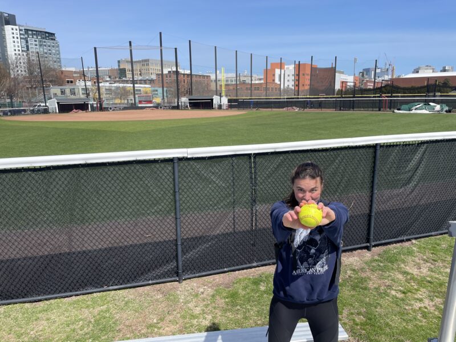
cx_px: 228
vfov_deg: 53.1
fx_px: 343
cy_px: 171
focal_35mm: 26
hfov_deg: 67.3
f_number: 1.6
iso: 32
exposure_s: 1/3300
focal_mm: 4.2
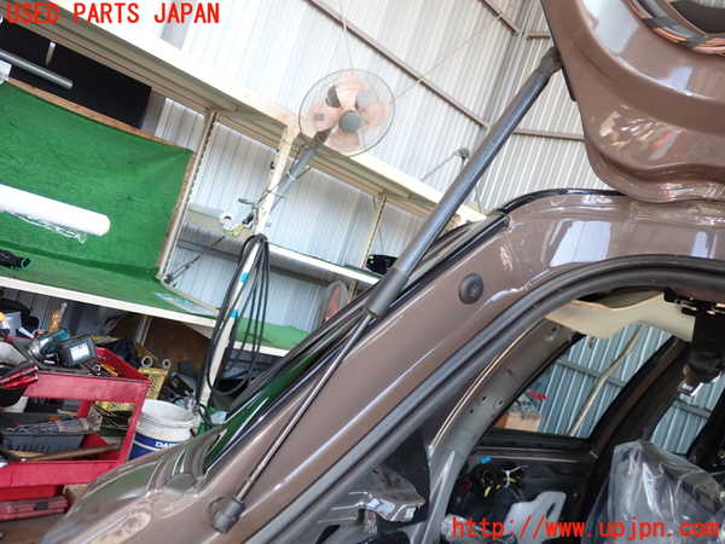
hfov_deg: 60.0
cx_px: 362
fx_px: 628
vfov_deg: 46.8
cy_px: 272
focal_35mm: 30
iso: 100
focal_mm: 5.4
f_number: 2.3
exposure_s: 1/60
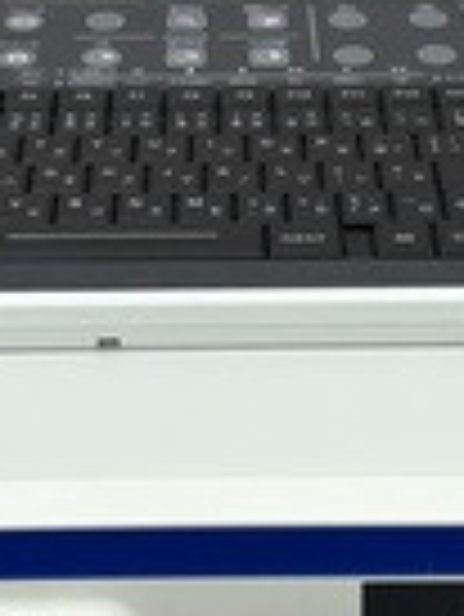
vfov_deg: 19.3
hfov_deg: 14.7
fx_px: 1802
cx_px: 257
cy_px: 180
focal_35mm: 101
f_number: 1.6
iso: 40
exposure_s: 1/120
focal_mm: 5.96
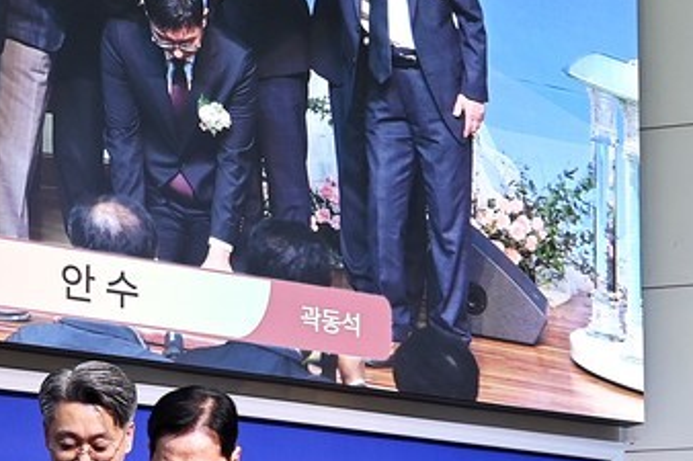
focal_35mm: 91
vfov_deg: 14.3
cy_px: 634
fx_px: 1751
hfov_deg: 22.4
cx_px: 308
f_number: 4
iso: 220
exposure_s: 1/60
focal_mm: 16
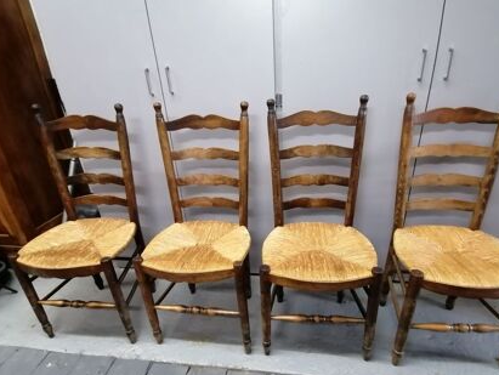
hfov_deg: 78.9
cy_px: 209
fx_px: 303
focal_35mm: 21
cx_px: 261
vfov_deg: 63.3
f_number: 2.4
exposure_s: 1/20
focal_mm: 2.7
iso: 500
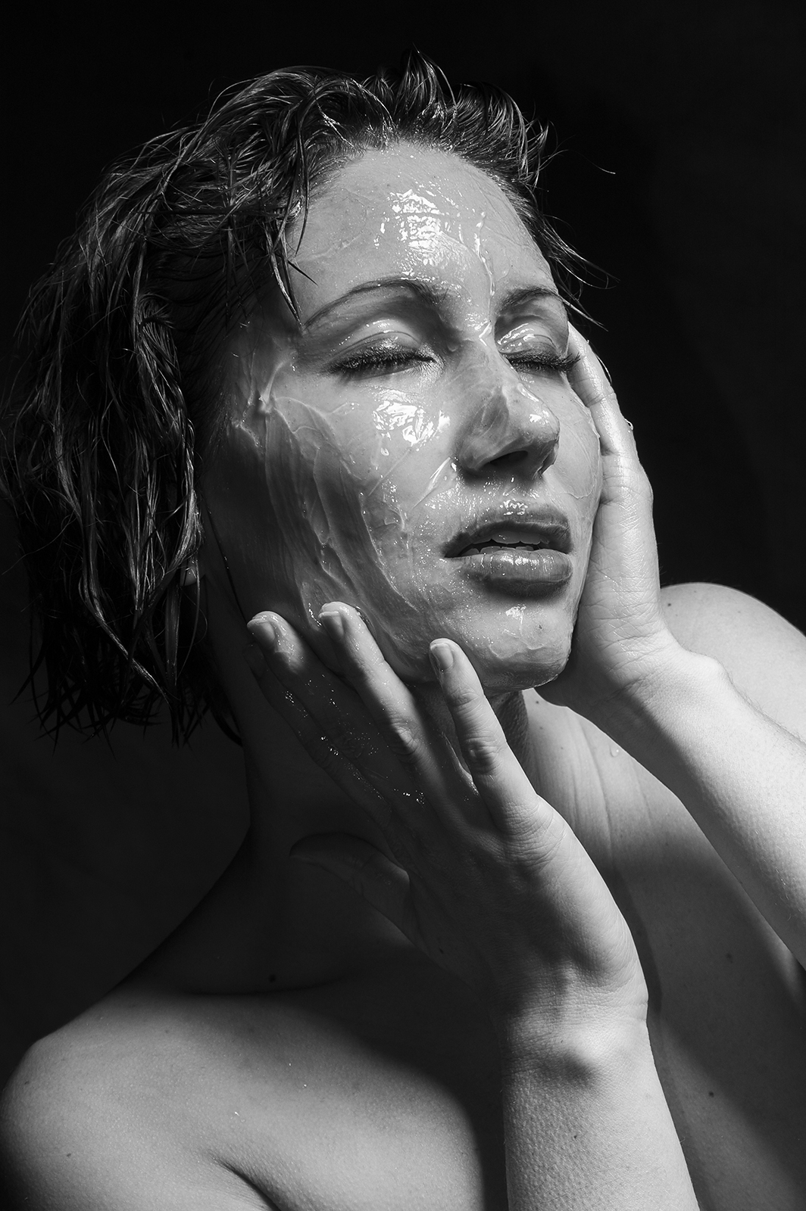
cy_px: 606
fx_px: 3028
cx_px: 403
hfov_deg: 15.2
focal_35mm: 90
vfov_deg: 22.6
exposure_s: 1/500
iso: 200
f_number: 13
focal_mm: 60
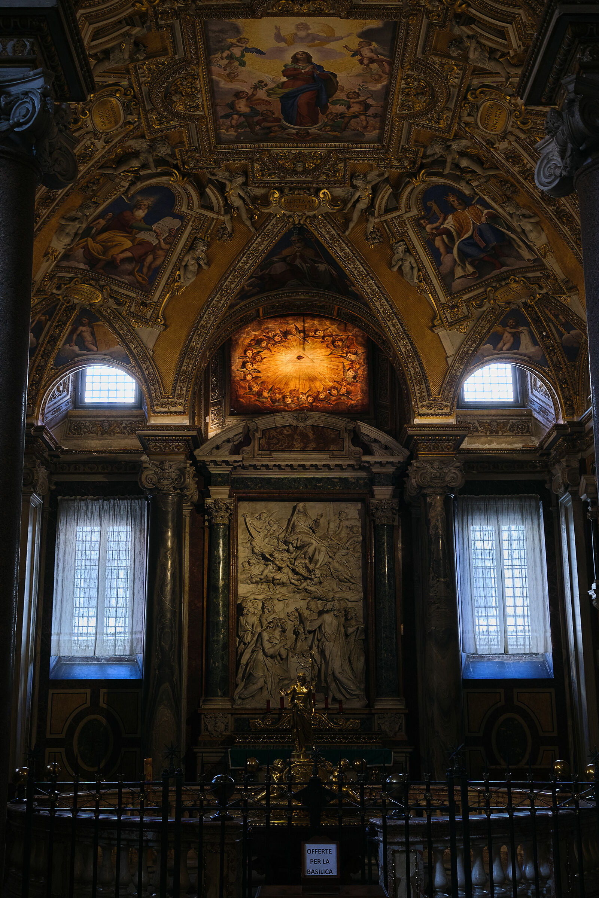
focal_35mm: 41
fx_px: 1023
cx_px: 300
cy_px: 449
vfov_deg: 47.4
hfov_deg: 32.6
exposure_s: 1/40
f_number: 5
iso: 500
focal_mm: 27
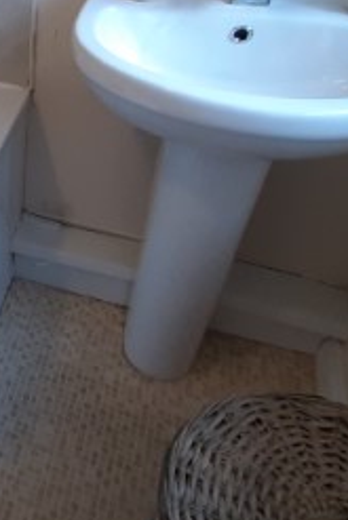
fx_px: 507
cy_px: 147
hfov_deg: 30.4
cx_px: -99
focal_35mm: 35
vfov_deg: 52.6
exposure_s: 1/50
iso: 160
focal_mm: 1.42
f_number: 2.2
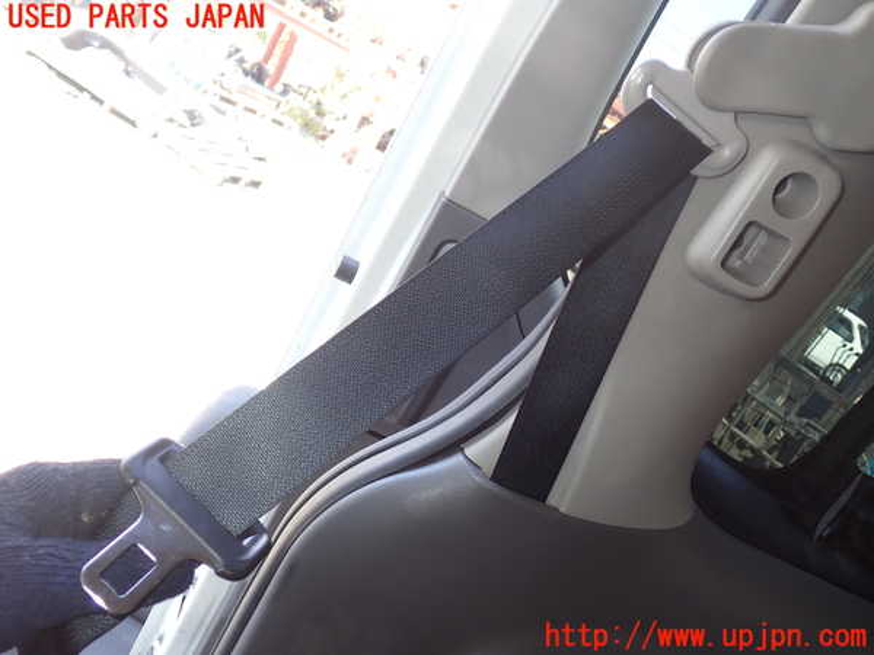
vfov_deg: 46.8
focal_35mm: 30
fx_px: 757
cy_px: 328
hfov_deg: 60.0
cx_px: 437
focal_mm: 5.4
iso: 100
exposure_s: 1/80
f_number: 2.3
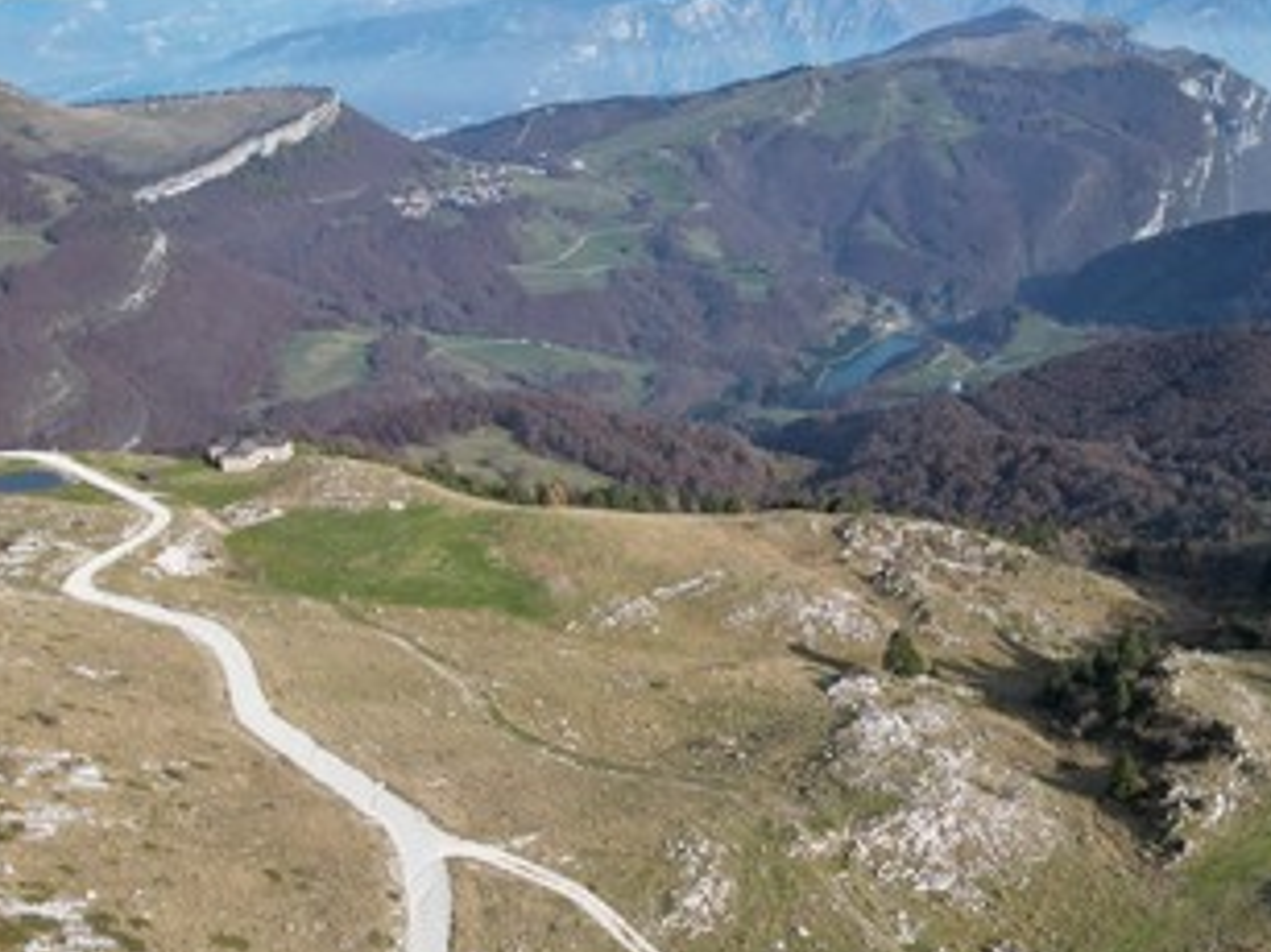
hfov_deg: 50.5
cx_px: 845
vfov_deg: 39.6
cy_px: 528
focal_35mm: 36
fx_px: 1321
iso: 200
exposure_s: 1/2000
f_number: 1.7
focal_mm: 6.72
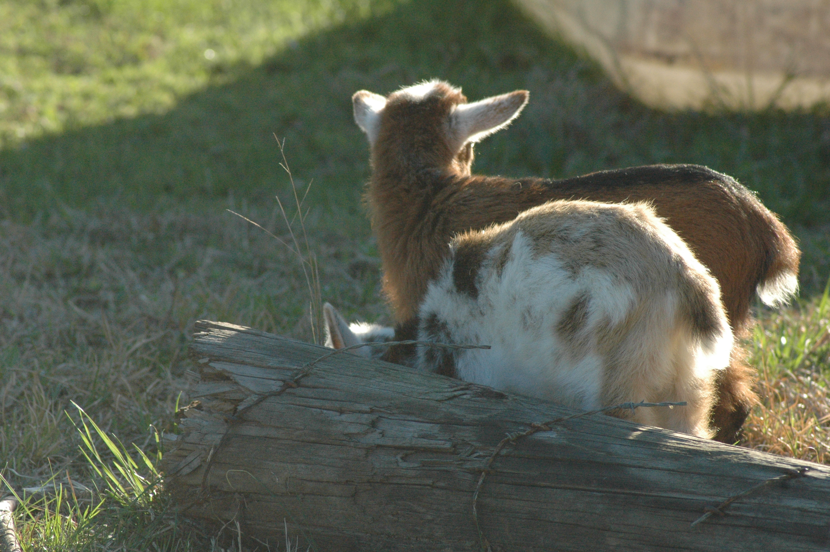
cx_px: 415
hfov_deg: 6.9
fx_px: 6910
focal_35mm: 300
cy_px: 276
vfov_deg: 4.6
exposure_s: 1/800
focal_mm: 200
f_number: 7.1
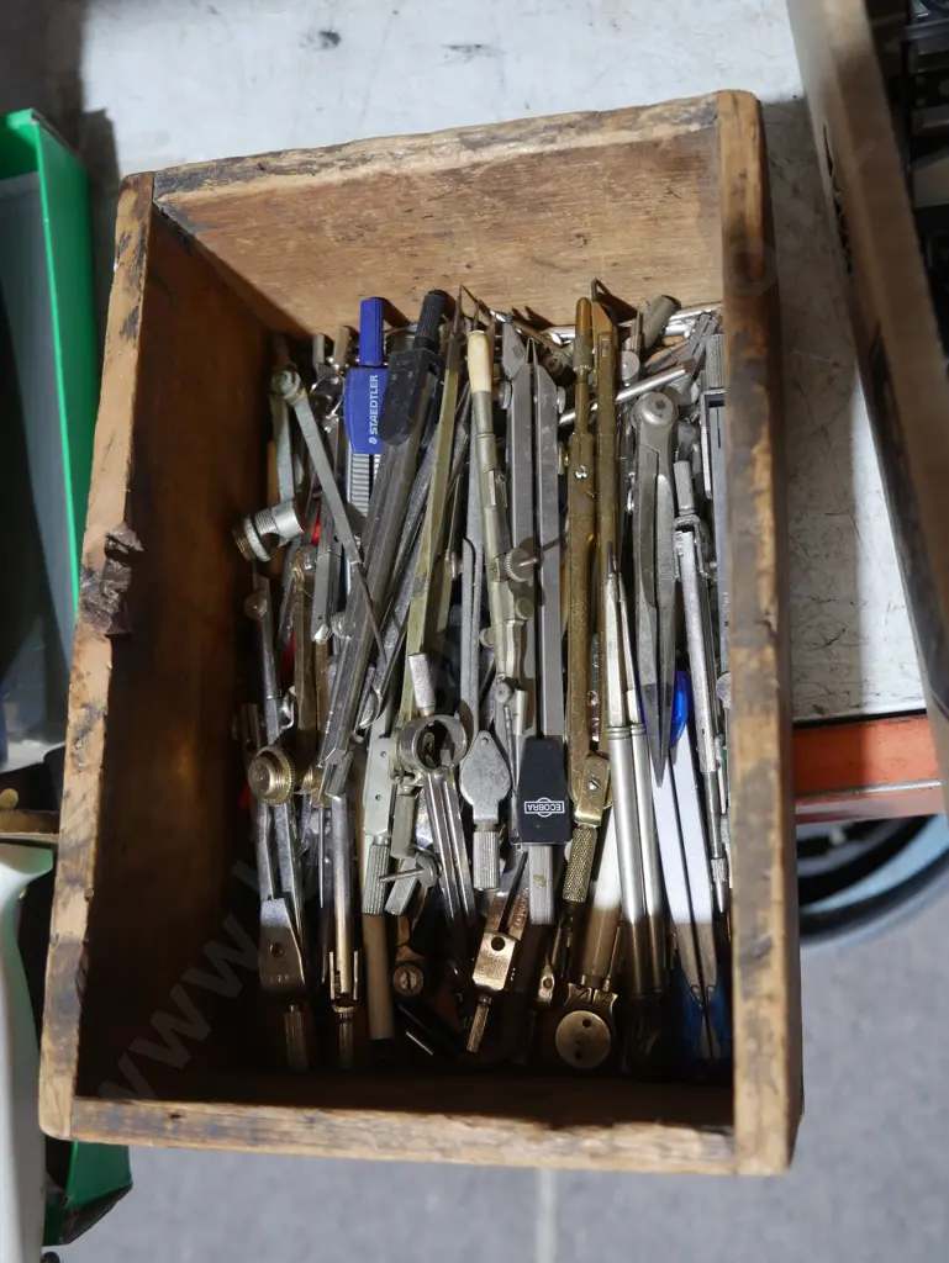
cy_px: 632
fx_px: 1388
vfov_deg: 49.0
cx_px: 474
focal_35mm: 38
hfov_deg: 37.8
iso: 640
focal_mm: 19
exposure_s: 1/60
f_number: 4.1
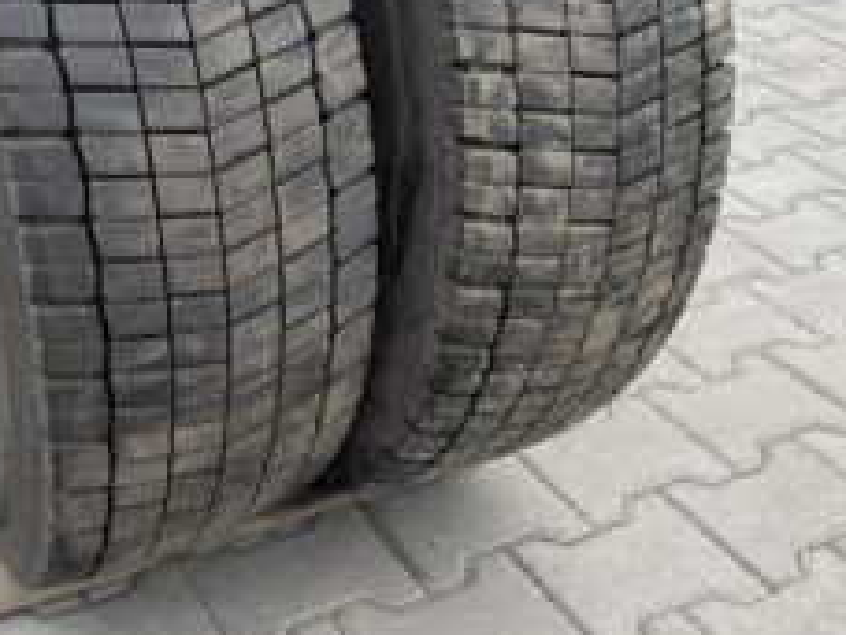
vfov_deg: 28.8
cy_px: 102
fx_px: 1198
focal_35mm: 49
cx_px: 282
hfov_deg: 38.5
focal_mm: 4.25
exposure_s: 1/423
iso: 32
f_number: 1.8
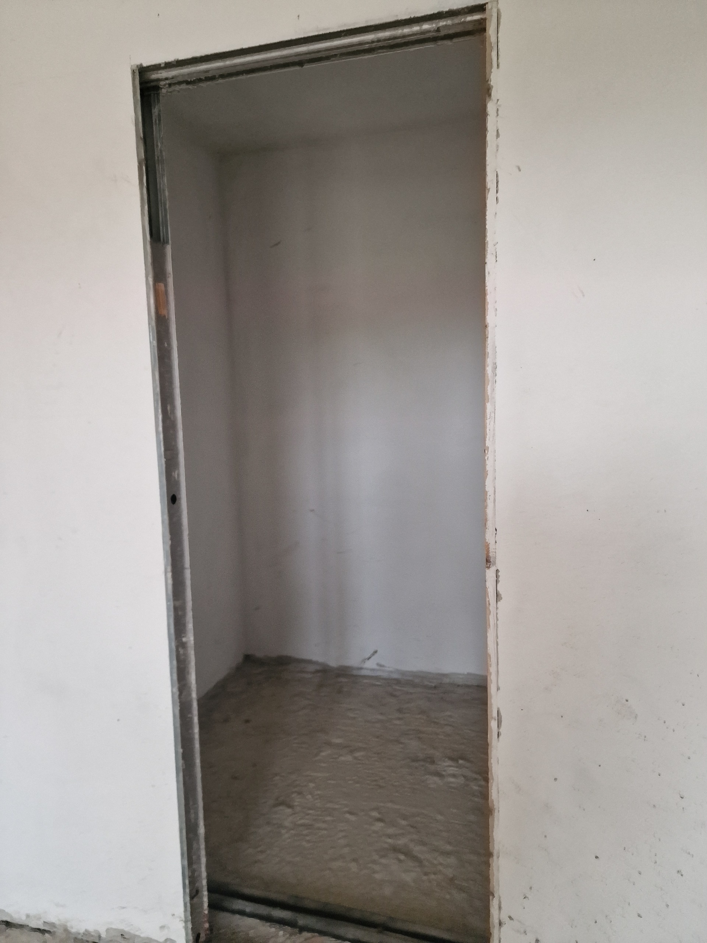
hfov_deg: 58.9
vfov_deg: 73.9
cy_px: 472
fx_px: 626
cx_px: 354
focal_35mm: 23
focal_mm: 6.4
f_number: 1.8
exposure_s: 1/60
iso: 80
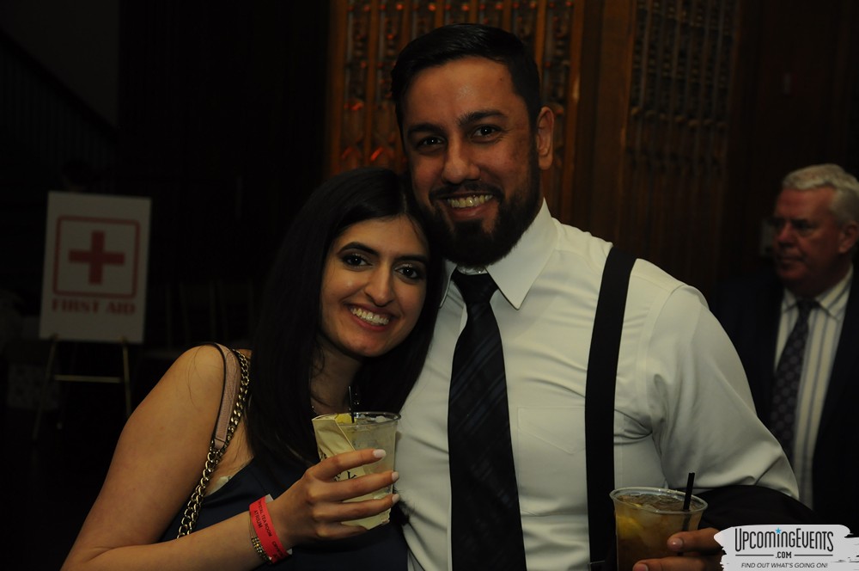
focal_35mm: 68
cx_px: 430
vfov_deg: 20.1
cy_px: 286
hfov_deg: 29.9
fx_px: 1609
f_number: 5.6
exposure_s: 1/60
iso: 800
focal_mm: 45
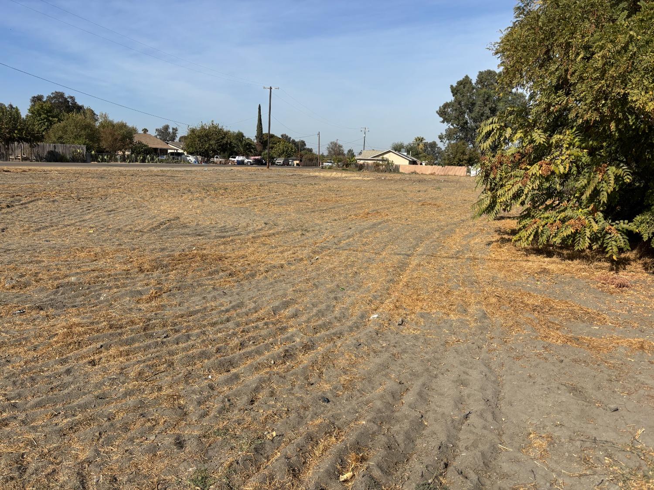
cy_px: 245
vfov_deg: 53.1
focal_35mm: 26
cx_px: 327
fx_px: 491
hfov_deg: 67.3
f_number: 1.6
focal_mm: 5.96
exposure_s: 1/4630
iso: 50
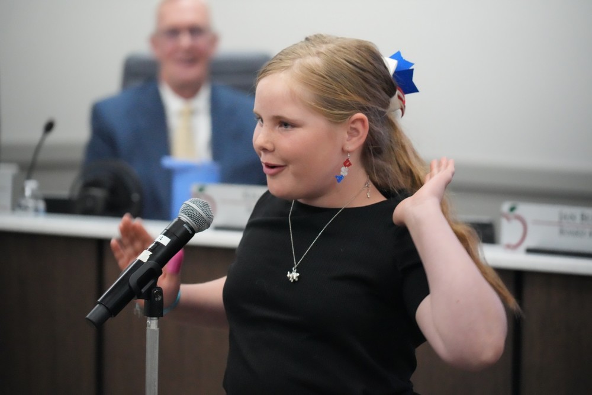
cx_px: 296
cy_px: 198
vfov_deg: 5.7
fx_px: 3947
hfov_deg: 8.6
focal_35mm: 240
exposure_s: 1/250
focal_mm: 240
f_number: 6.3
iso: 12800
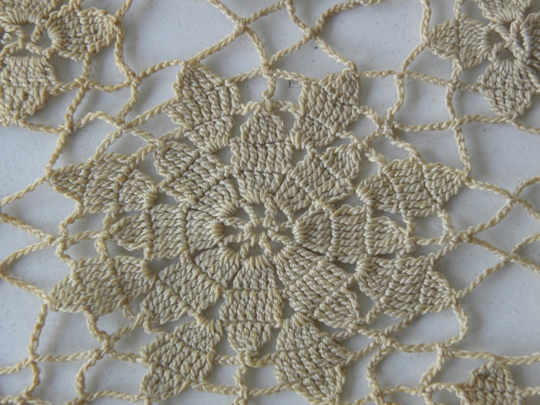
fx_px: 1030
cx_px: 270
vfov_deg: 22.3
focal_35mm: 66
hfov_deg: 29.4
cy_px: 202
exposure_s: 1/85
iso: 142
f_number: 3.5
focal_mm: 11.8
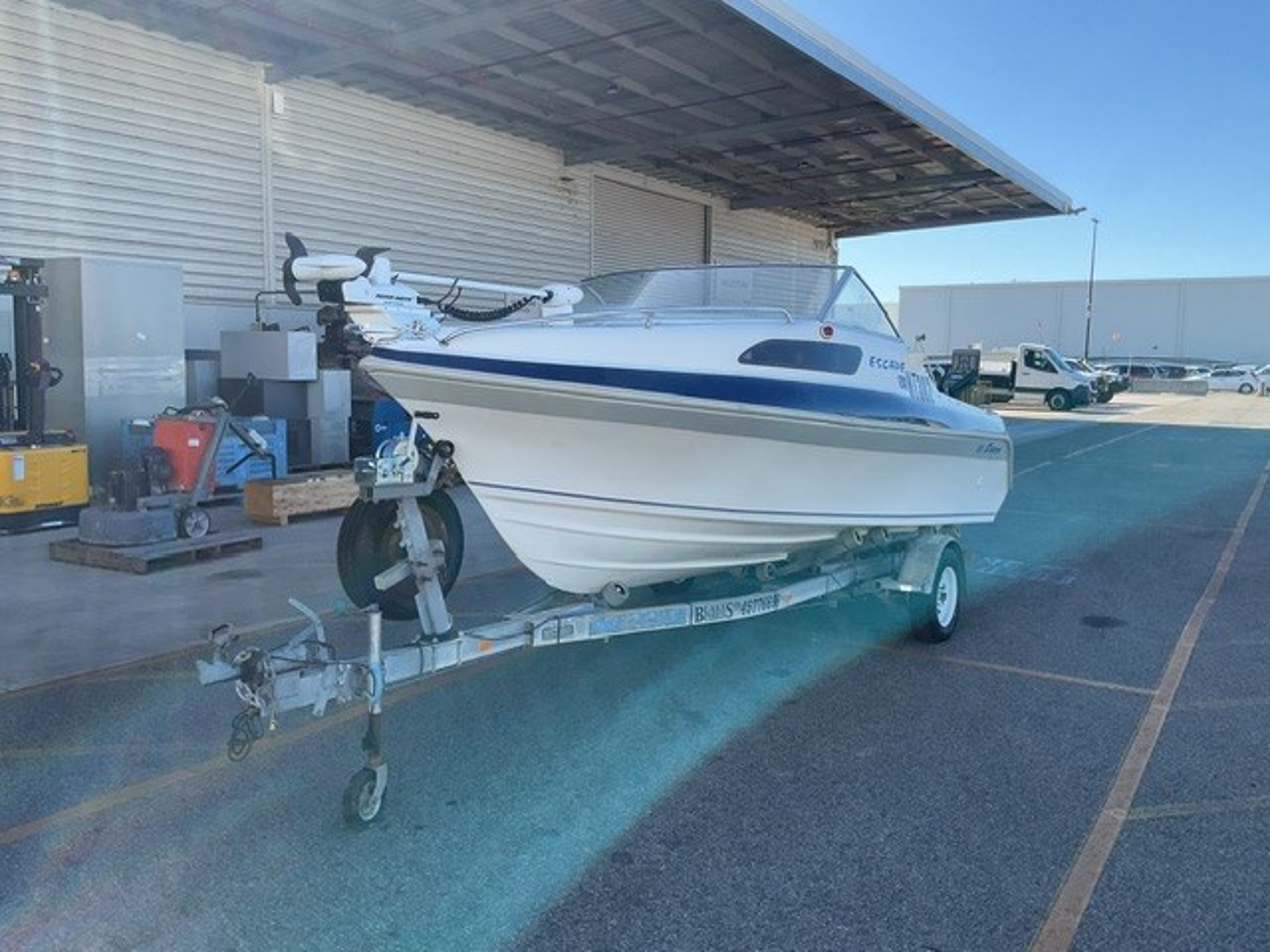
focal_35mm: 29
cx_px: 635
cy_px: 476
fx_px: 1064
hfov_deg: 61.7
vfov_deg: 48.2
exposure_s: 1/666
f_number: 1.8
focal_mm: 3
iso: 16
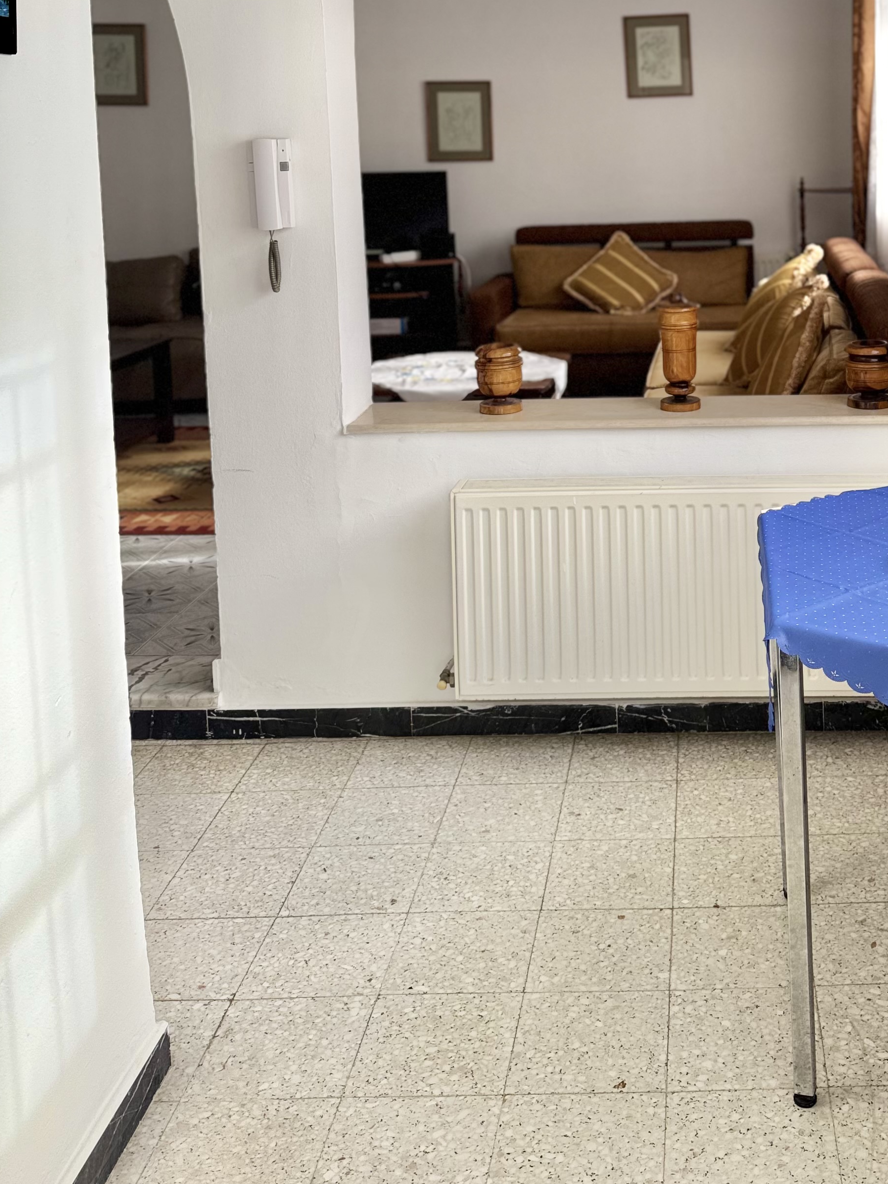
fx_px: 1368
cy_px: 244
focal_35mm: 40
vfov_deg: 44.6
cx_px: 719
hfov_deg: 34.8
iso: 100
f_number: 1.78
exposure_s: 1/171
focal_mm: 6.76
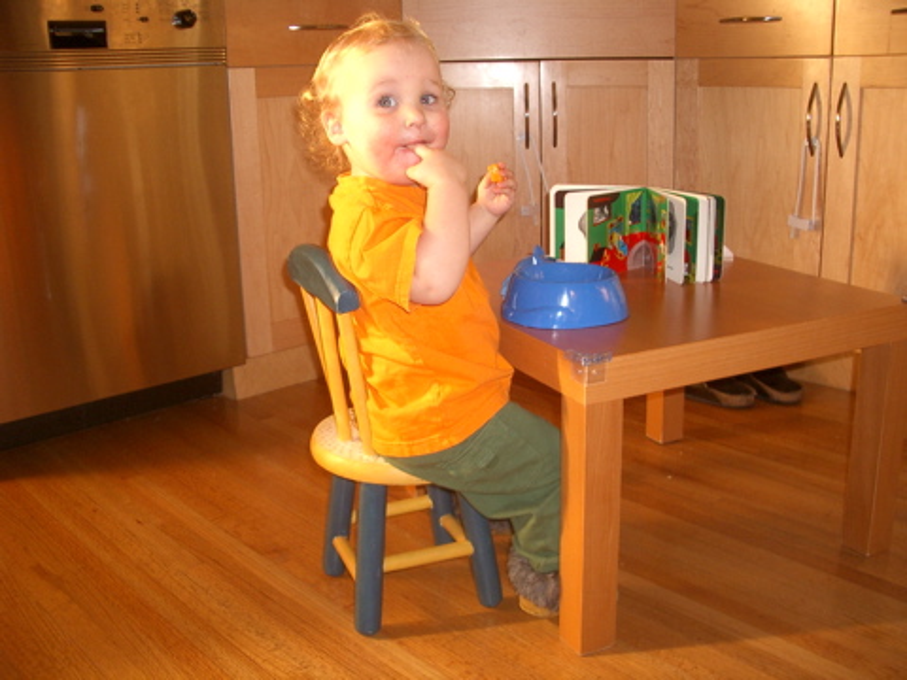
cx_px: 454
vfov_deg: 40.7
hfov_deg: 52.6
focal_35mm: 35
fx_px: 917
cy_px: 340
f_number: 2.6
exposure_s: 1/40
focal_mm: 5.8
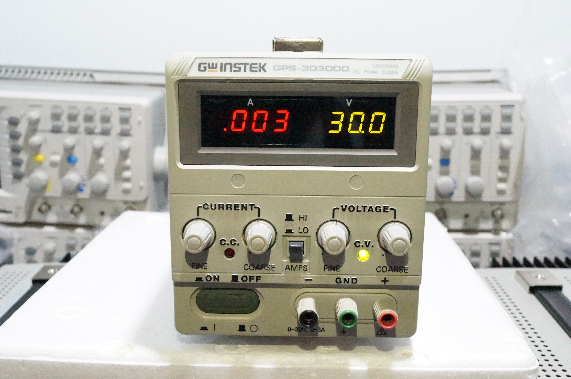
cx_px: 286
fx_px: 618
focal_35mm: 39
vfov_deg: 34.1
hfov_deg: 49.6
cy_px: 190
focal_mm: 26
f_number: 6.3
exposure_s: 1/200
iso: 12800
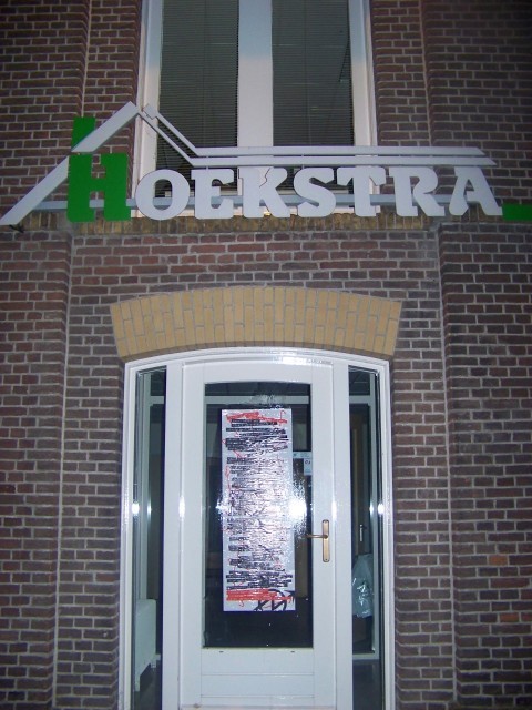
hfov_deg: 39.7
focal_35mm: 36
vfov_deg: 51.4
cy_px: 355
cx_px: 266
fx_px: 738
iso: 200
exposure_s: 1/125
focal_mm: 5.85
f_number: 2.8
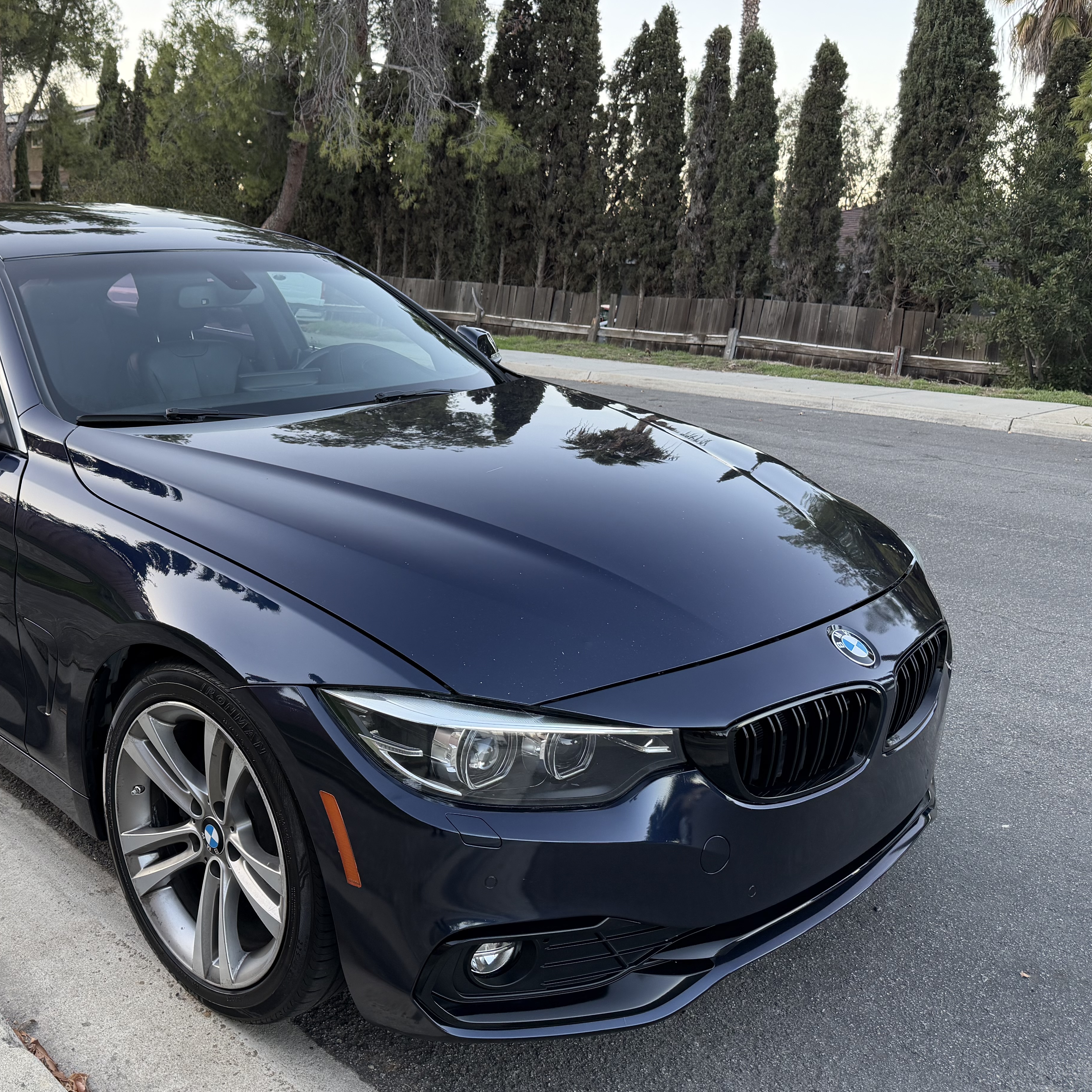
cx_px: 356
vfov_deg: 49.7
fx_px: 1178
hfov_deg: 48.8
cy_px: 512
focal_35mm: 33
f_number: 1.78
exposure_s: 1/199
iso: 100
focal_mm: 6.76
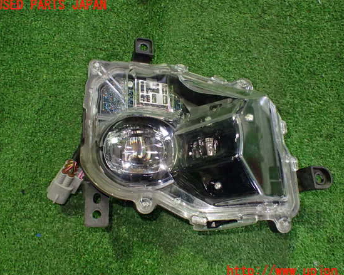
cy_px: 138
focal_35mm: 32
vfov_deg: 45.8
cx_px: 180
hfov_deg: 55.6
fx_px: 326
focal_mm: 5.4
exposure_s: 1/80
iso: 800
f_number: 2.3
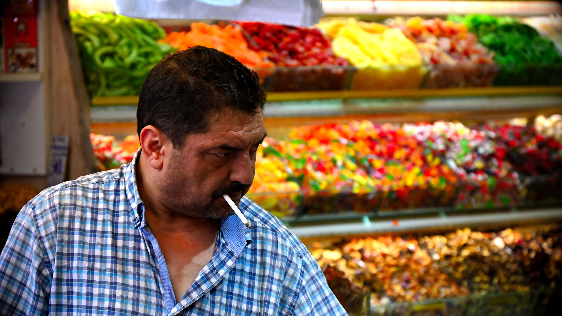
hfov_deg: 14.1
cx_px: 281
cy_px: 164
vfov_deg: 8.0
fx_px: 2265
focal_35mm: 152
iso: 2000
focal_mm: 145
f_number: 6.3
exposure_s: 1/250
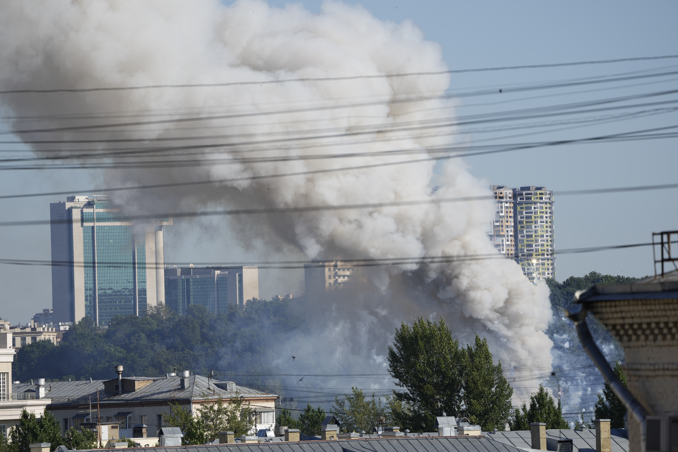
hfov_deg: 7.0
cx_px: 339
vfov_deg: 4.7
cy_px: 226
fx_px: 5537
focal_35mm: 294
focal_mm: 294
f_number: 5.6
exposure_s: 1/1000
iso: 160
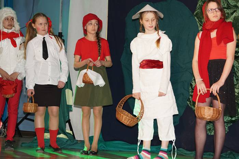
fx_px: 497
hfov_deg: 27.0
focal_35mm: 75
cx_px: 120
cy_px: 80
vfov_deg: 18.1
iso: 800
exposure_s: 1/80
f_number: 5.6
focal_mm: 50
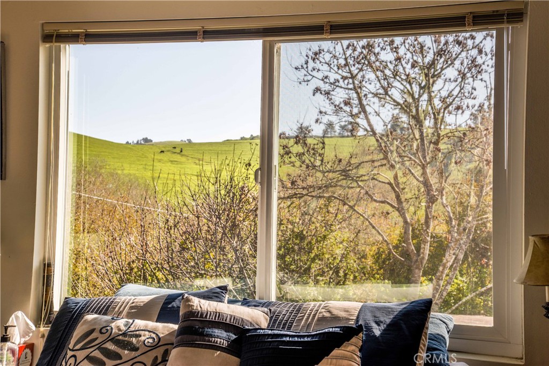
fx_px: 732
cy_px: 183
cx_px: 274
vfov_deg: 28.1
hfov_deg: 41.1
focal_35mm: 48
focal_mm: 48
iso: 400
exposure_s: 1/1600
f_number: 9
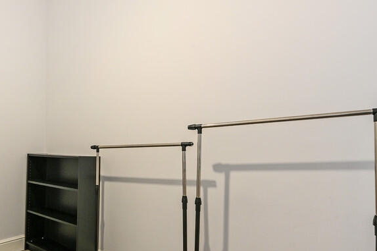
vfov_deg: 50.7
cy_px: 156
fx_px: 262
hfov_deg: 63.1
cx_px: 57
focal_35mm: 25
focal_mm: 14
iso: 400
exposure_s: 1/4
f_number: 9
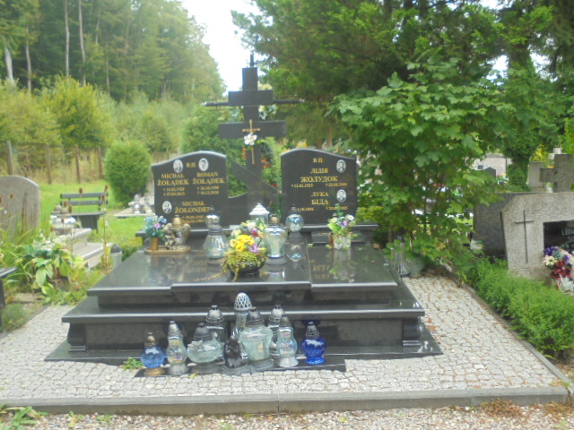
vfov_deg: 41.8
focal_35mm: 34
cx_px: 287
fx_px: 564
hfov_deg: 54.0
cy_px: 215
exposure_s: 1/60
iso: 100
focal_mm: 6.1
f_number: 4
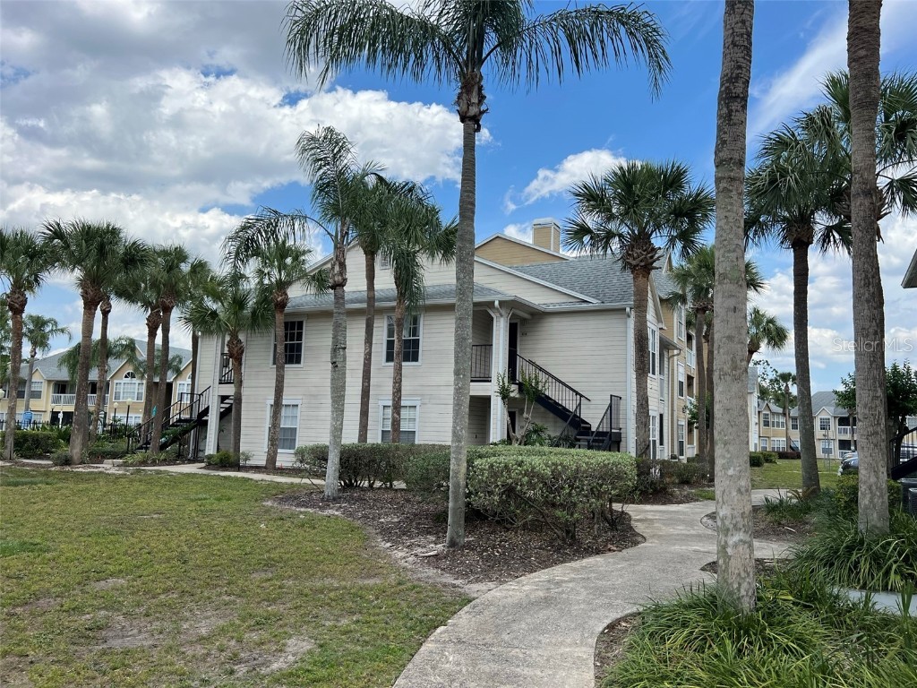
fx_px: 689
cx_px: 458
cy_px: 344
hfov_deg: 67.3
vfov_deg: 53.1
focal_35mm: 26
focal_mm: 5.7
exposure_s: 1/4115
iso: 50
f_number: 1.5
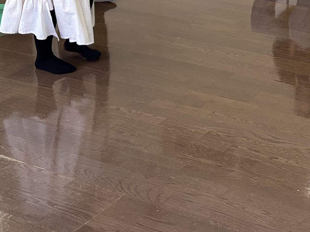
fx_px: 806
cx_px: 243
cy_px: -110
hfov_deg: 21.5
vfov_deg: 15.2
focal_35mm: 90
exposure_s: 1/100
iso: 125
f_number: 1.6
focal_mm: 5.96
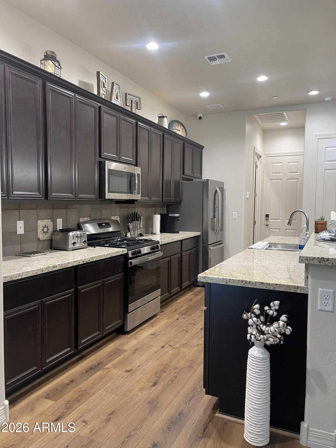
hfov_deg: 54.9
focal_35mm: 25
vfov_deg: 69.4
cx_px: 168
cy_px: 224
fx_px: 324
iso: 160
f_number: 1.6
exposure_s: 1/60
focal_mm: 5.1
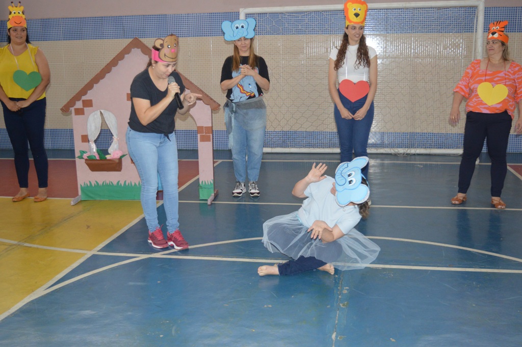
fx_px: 565
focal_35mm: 39
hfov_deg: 49.6
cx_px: 261
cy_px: 174
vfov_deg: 34.2
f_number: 4
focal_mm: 26
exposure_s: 1/60
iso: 1100
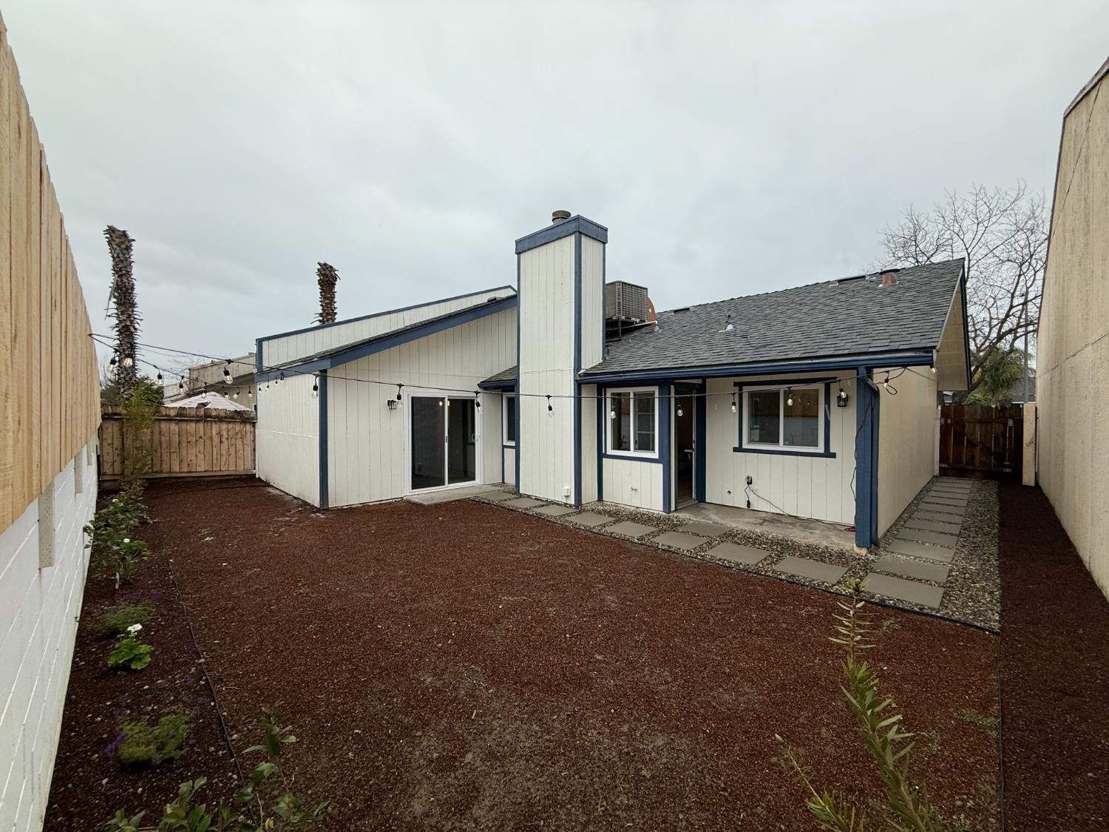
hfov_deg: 102.1
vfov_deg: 85.7
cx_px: 554
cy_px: 416
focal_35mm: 14
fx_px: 449
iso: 50
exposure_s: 1/625
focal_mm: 2.22
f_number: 2.2
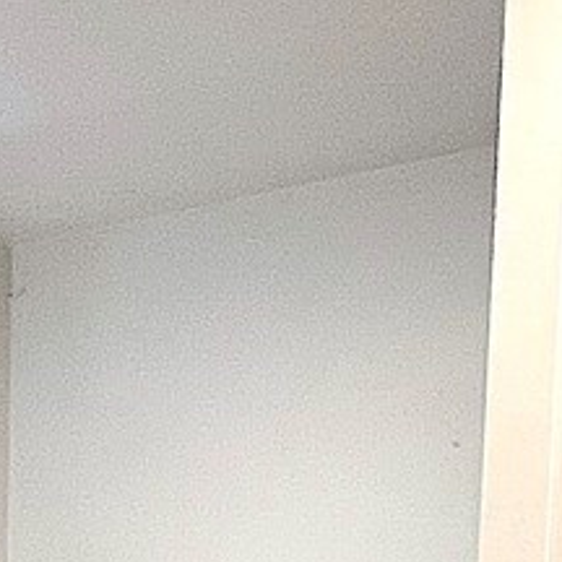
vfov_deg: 18.1
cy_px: 848
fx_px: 1561
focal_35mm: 85
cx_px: 440
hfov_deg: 20.2
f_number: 1.8
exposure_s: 1/60
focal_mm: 1.57
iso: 250
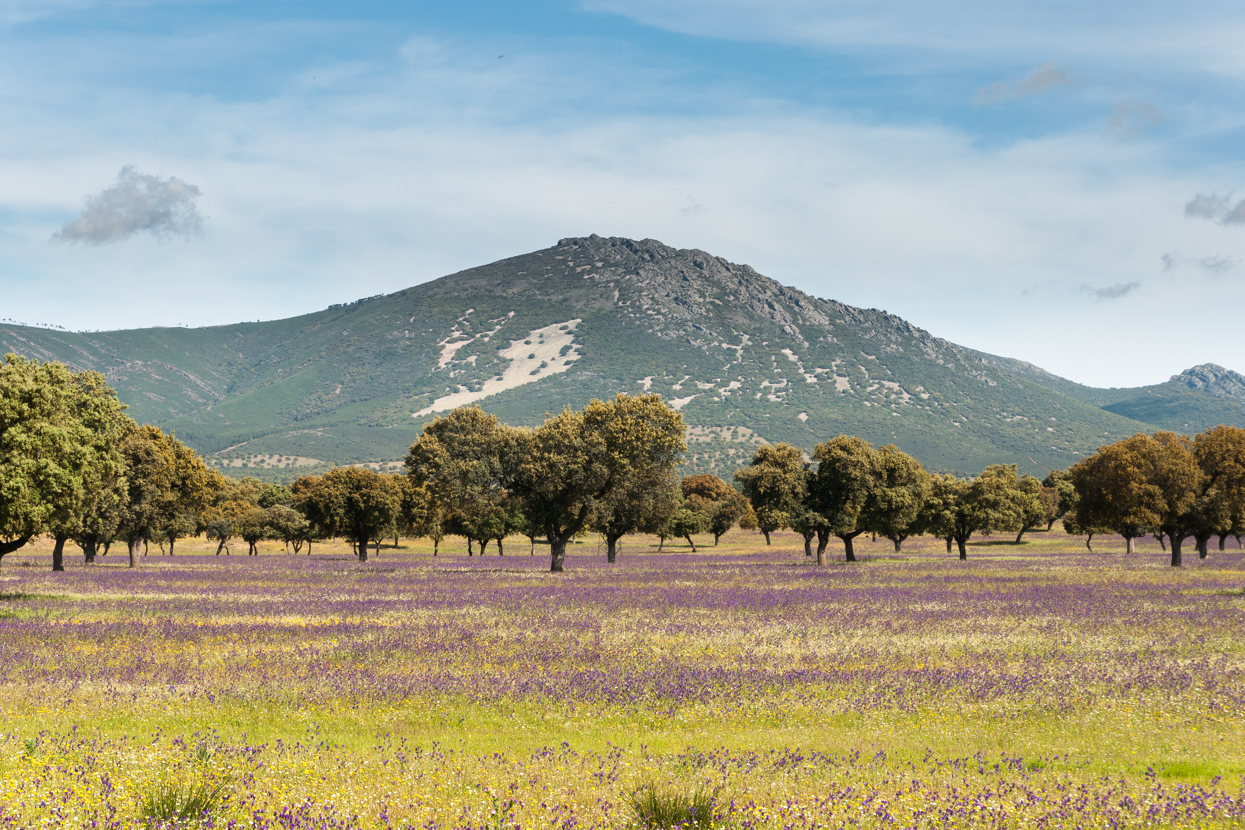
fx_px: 3112
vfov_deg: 15.2
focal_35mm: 90
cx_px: 622
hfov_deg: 22.6
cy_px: 415
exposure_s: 1/320
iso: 200
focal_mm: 60
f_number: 10
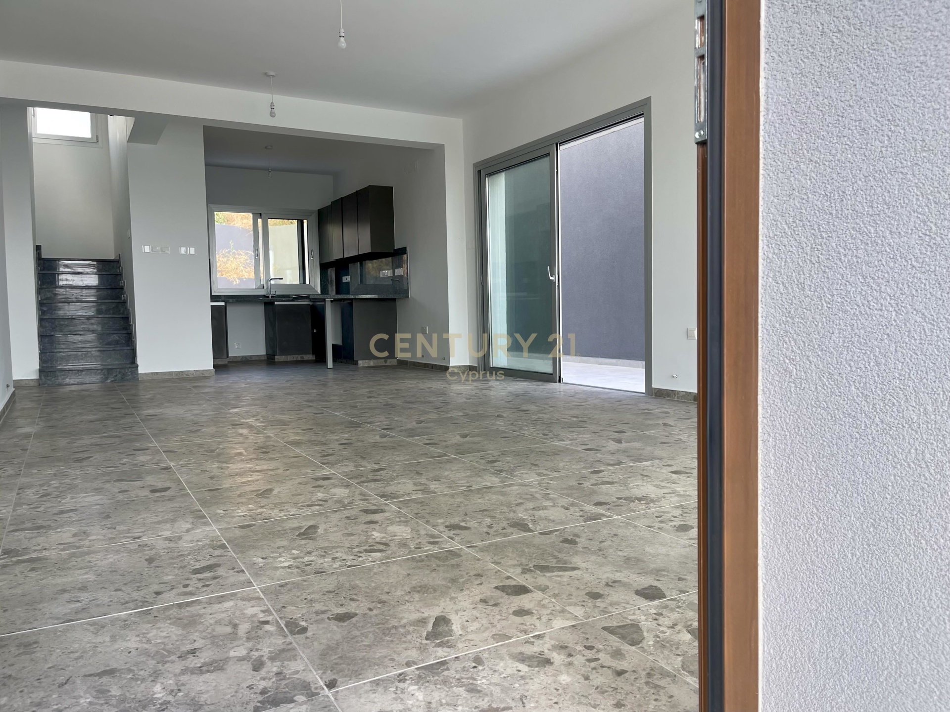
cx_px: 475
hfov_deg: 69.4
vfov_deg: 54.9
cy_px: 356
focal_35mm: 25
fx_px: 686
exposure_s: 1/136
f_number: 1.6
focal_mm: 5.1
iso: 32
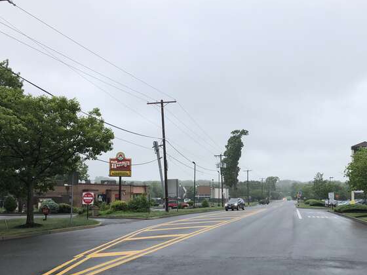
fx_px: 424
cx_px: 252
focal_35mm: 40
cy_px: 184
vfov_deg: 35.6
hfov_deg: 45.9
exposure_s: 1/585
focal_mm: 4
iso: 20
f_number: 1.8
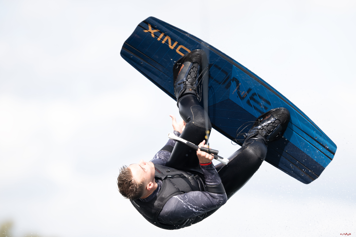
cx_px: 178
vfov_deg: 3.4
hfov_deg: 5.2
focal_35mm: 400
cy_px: 118
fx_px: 3955
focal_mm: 400
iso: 320
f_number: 4.5
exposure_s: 1/1600
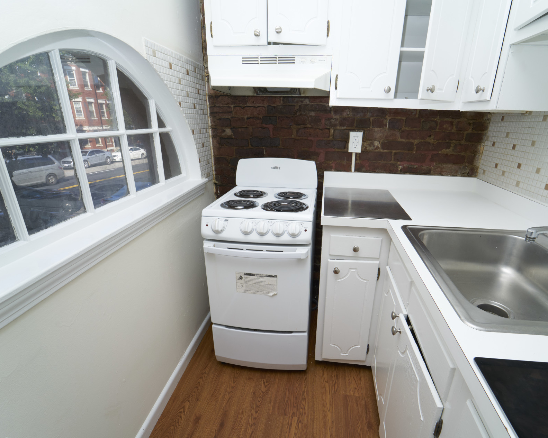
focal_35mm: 17
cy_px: 231
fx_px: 276
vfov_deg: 76.9
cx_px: 292
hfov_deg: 89.5
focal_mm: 14
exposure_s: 1/200
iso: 400
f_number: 11
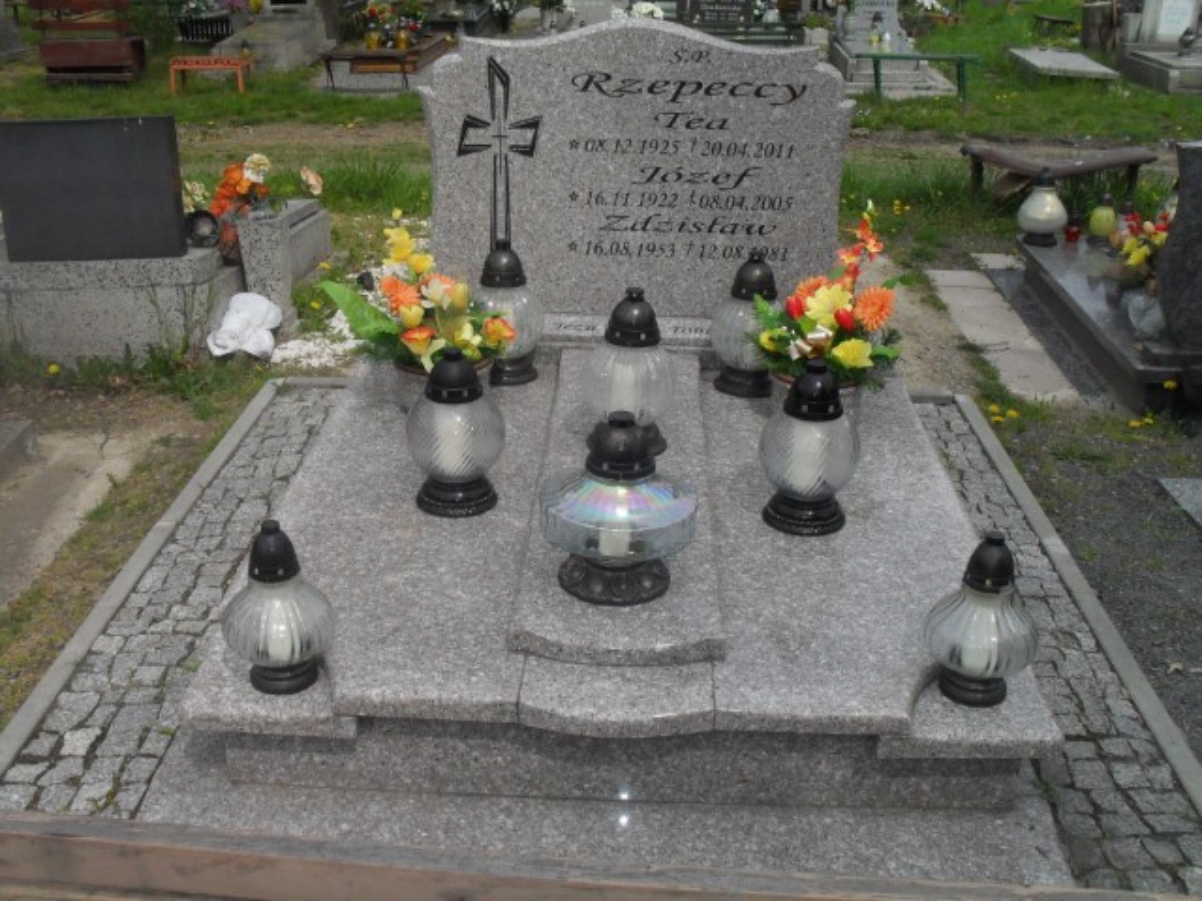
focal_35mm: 35
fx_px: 1215
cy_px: 450
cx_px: 601
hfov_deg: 52.6
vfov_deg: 40.7
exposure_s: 1/500
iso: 200
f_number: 8.4
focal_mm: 6.3
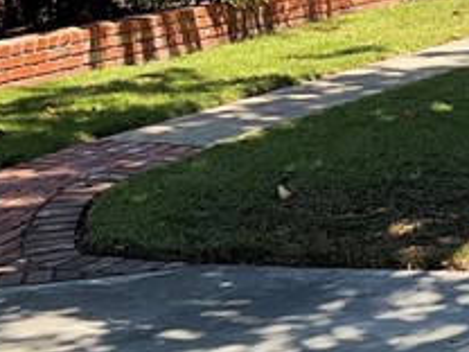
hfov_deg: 13.4
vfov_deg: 10.3
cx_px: 561
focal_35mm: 143
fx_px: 1937
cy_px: 63
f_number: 1.8
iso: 16
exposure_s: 1/869
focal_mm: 3
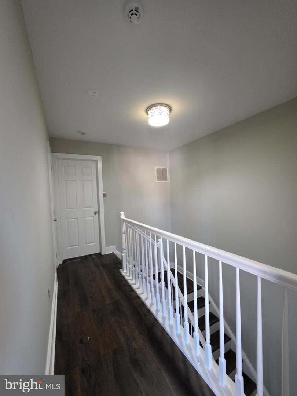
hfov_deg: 89.9
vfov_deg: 106.2
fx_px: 149
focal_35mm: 13
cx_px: 148
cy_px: 198
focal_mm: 2.2
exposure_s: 1/60
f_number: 1.9
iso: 500
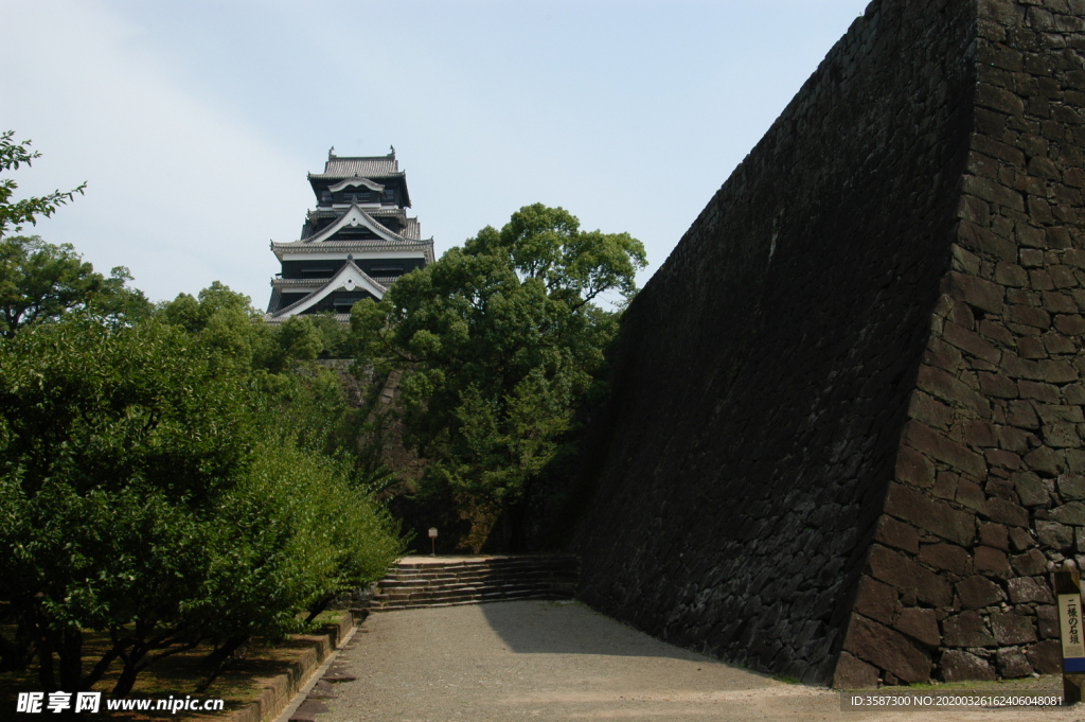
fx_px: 1084
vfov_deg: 36.8
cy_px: 361
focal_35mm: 36
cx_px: 542
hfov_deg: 53.2
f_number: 9
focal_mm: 24
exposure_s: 1/320
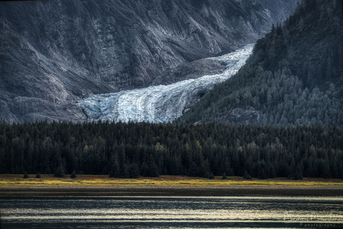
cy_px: 114
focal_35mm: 200
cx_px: 172
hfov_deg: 10.3
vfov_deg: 6.9
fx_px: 1906
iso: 800
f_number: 5.6
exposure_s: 1/200
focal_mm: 200
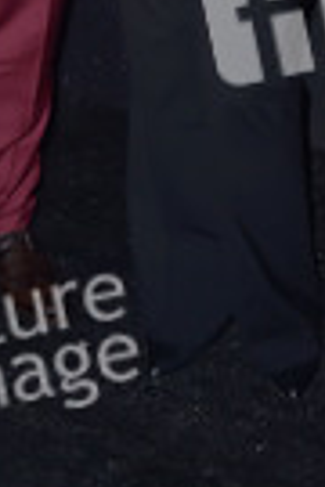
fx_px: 1286
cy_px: -180
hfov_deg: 14.3
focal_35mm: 95
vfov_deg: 19.5
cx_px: 60
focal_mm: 32
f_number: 7.1
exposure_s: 1/250
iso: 320
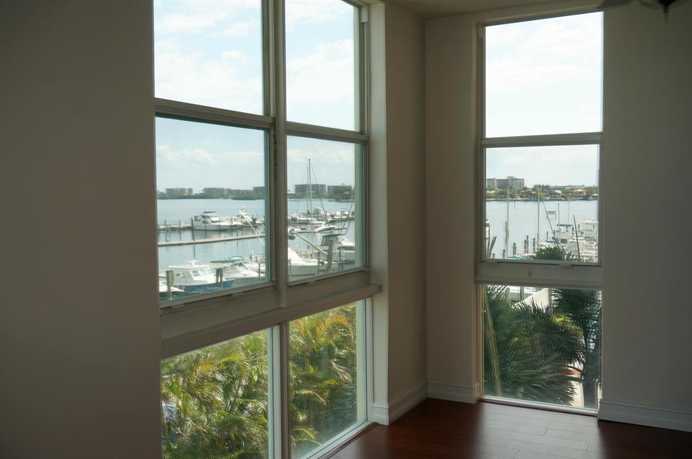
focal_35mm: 36
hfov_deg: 53.2
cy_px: 230
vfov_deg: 36.8
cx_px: 346
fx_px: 691
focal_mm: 24
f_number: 6.3
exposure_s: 1/160
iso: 100
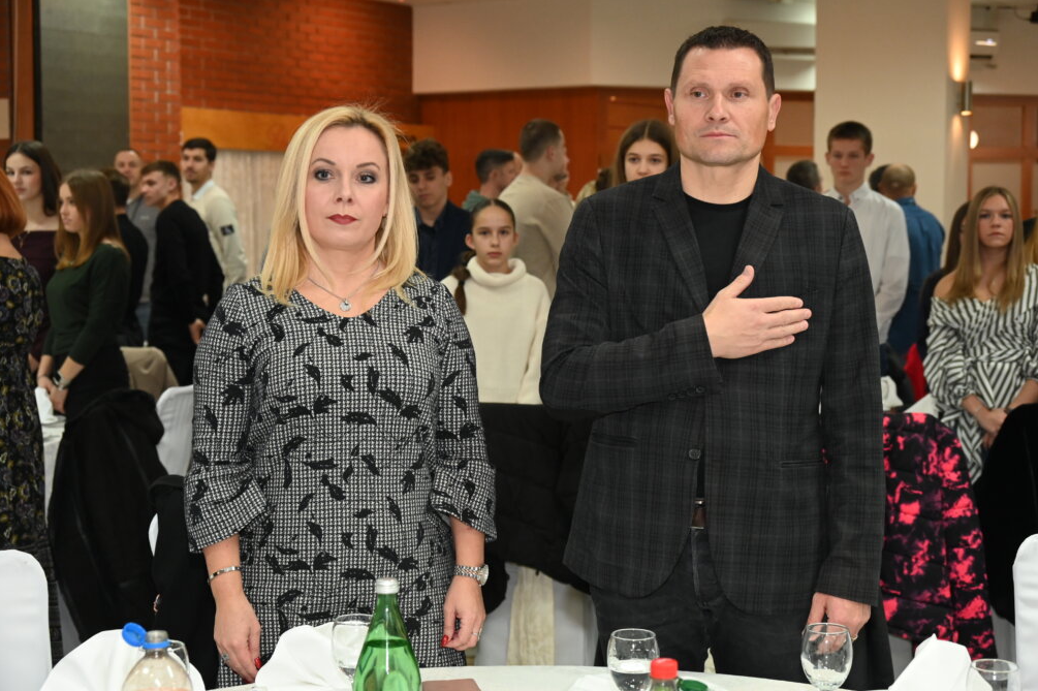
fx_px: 1585
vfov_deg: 24.6
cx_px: 527
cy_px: 349
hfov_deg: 36.3
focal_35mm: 55
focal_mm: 54
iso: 2800
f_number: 5.6
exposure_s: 1/60
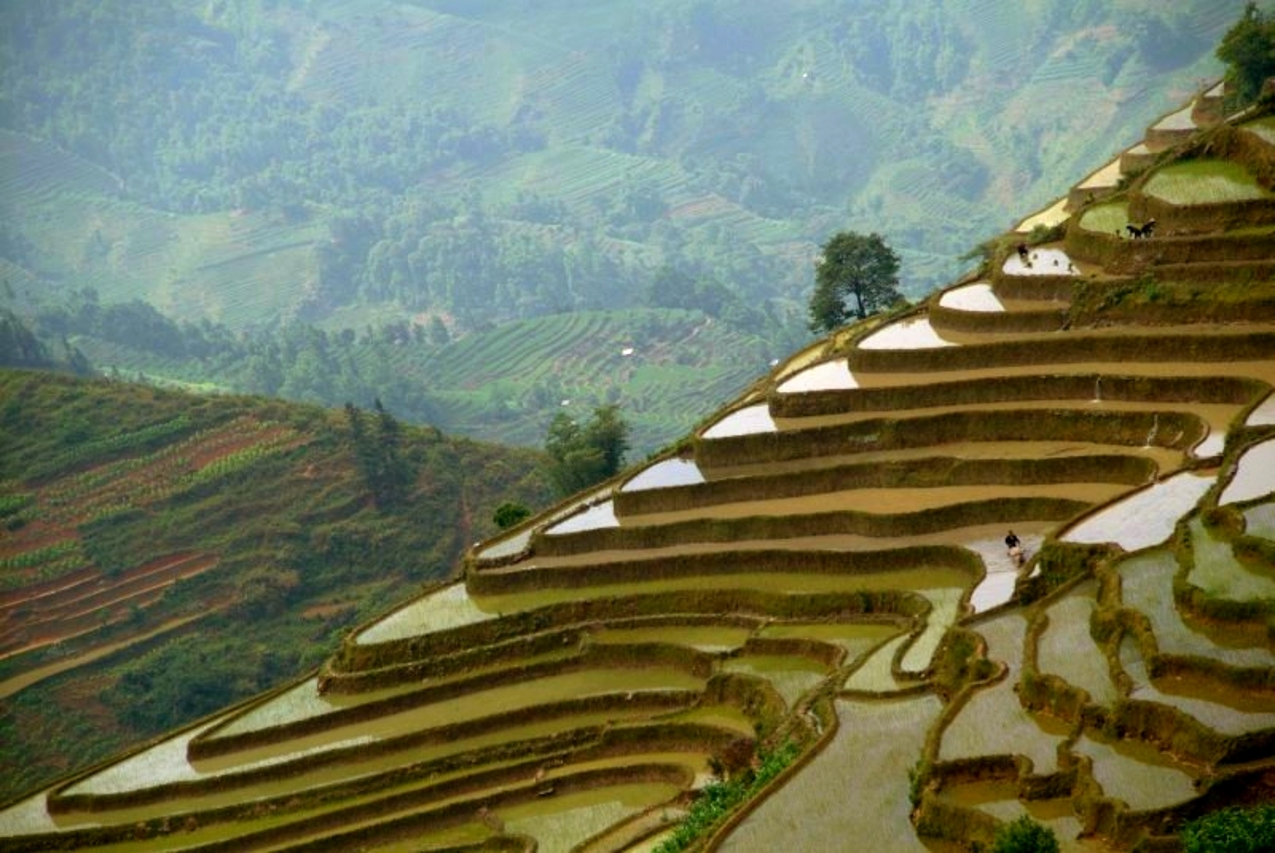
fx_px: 6168
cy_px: 426
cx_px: 638
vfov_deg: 7.9
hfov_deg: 11.8
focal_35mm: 174
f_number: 5.6
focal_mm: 116
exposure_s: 1/250
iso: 100
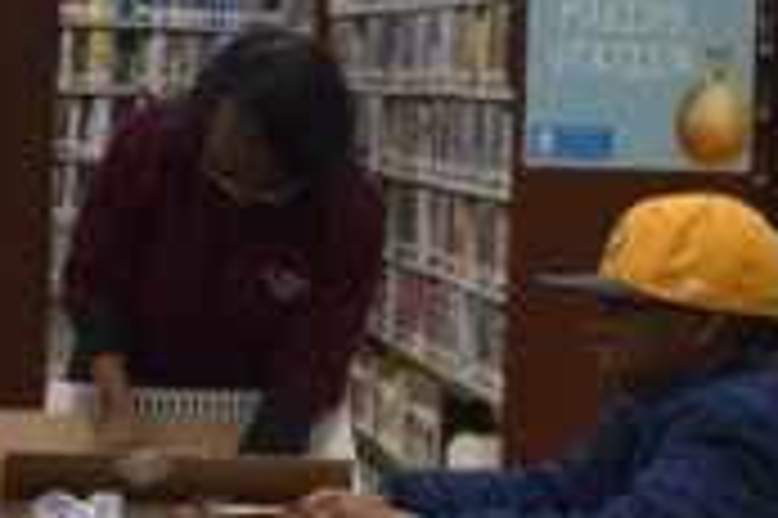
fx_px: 3492
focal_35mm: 162
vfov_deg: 8.4
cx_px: 508
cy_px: 676
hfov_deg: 12.7
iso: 720
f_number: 4.2
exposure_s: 1/60
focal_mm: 31
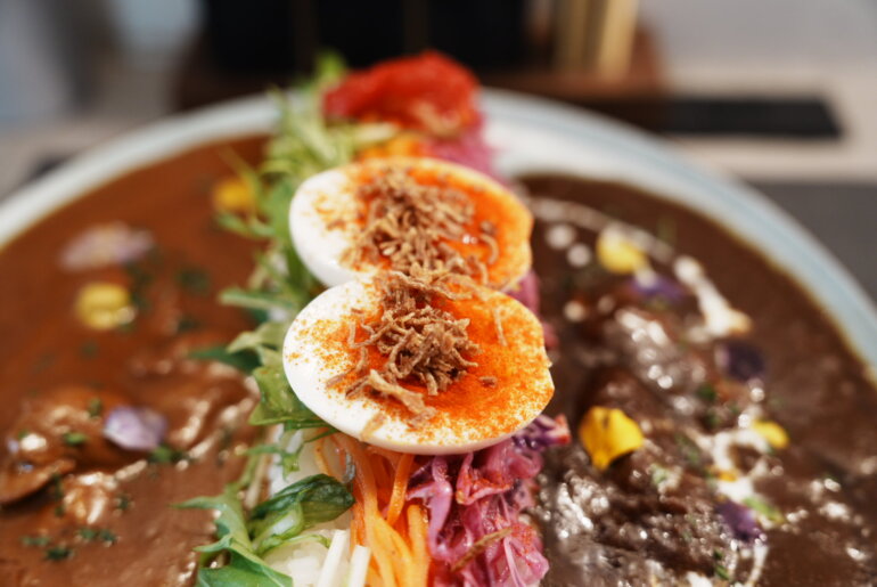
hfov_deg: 51.8
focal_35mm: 37
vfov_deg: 36.0
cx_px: 438
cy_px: 294
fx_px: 902
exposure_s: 1/40
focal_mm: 37
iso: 640
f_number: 2.8
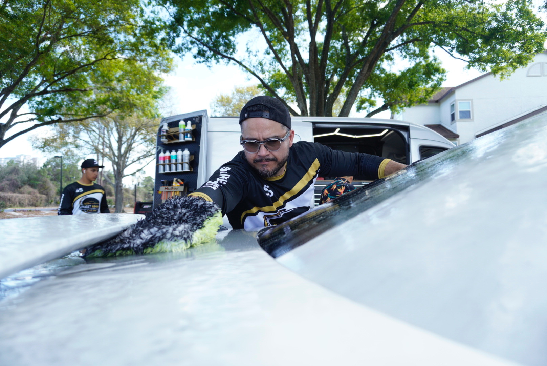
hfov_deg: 73.7
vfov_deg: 53.2
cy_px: 183
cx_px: 274
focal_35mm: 24
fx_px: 365
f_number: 3.5
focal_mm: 16
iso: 100
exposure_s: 1/200
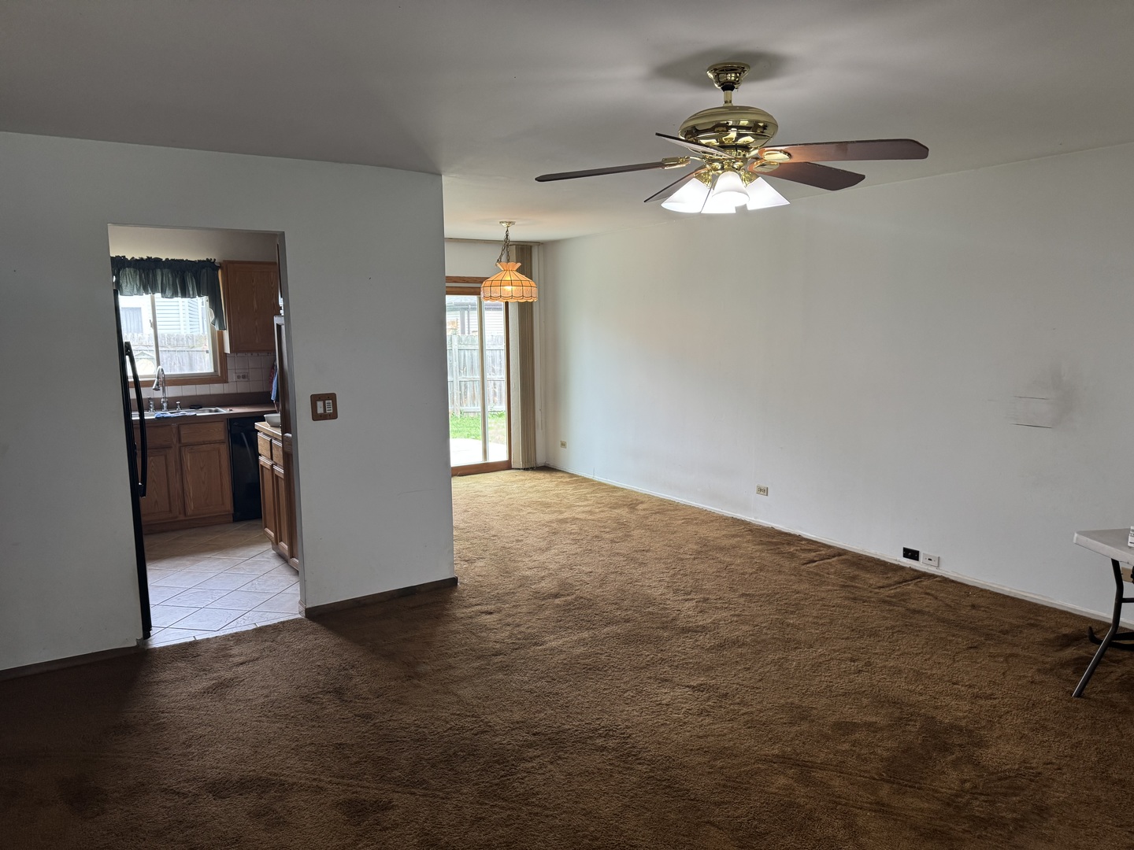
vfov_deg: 56.8
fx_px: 786
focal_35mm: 24
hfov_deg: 71.6
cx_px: 567
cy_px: 425
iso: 200
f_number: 1.78
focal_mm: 6.76
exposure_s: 1/120
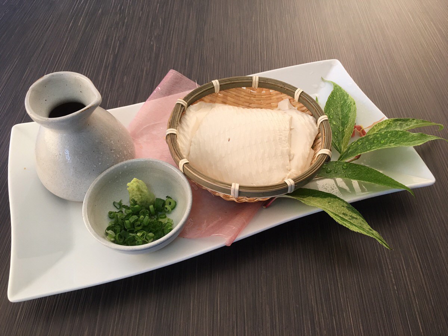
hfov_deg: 61.7
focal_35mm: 29
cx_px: 224
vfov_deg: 48.2
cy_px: 168
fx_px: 375
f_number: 2.2
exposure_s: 1/15
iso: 32
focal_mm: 4.15
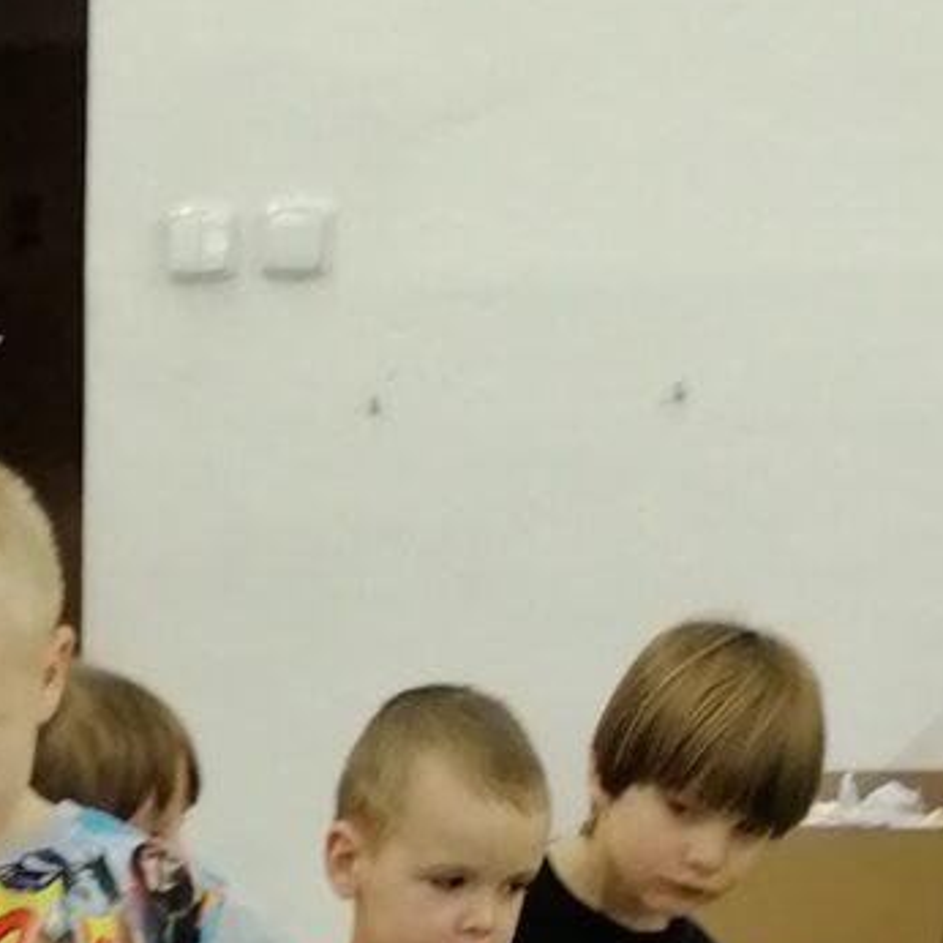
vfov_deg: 11.2
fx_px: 4407
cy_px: 1799
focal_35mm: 143
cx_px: -431
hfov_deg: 11.7
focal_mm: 4.75
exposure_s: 1/50
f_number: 1.8
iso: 125
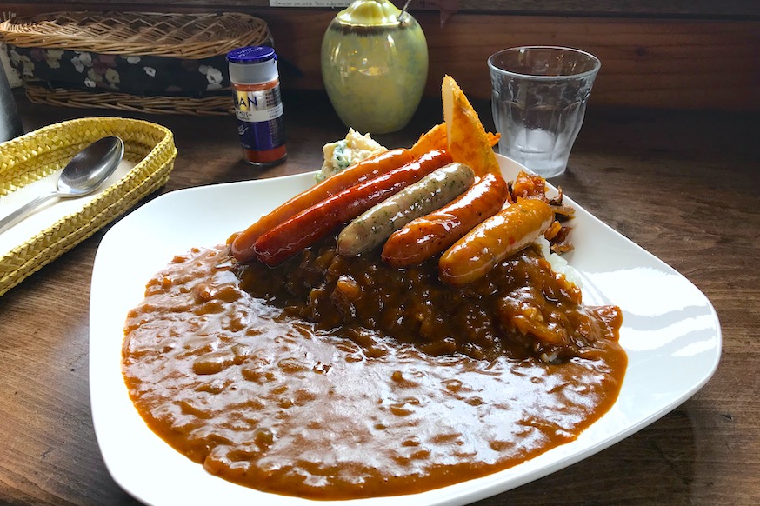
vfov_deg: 43.6
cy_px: 259
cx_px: 386
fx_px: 633
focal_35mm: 30
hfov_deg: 61.9
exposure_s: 1/120
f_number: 1.8
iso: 25
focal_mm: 3.99
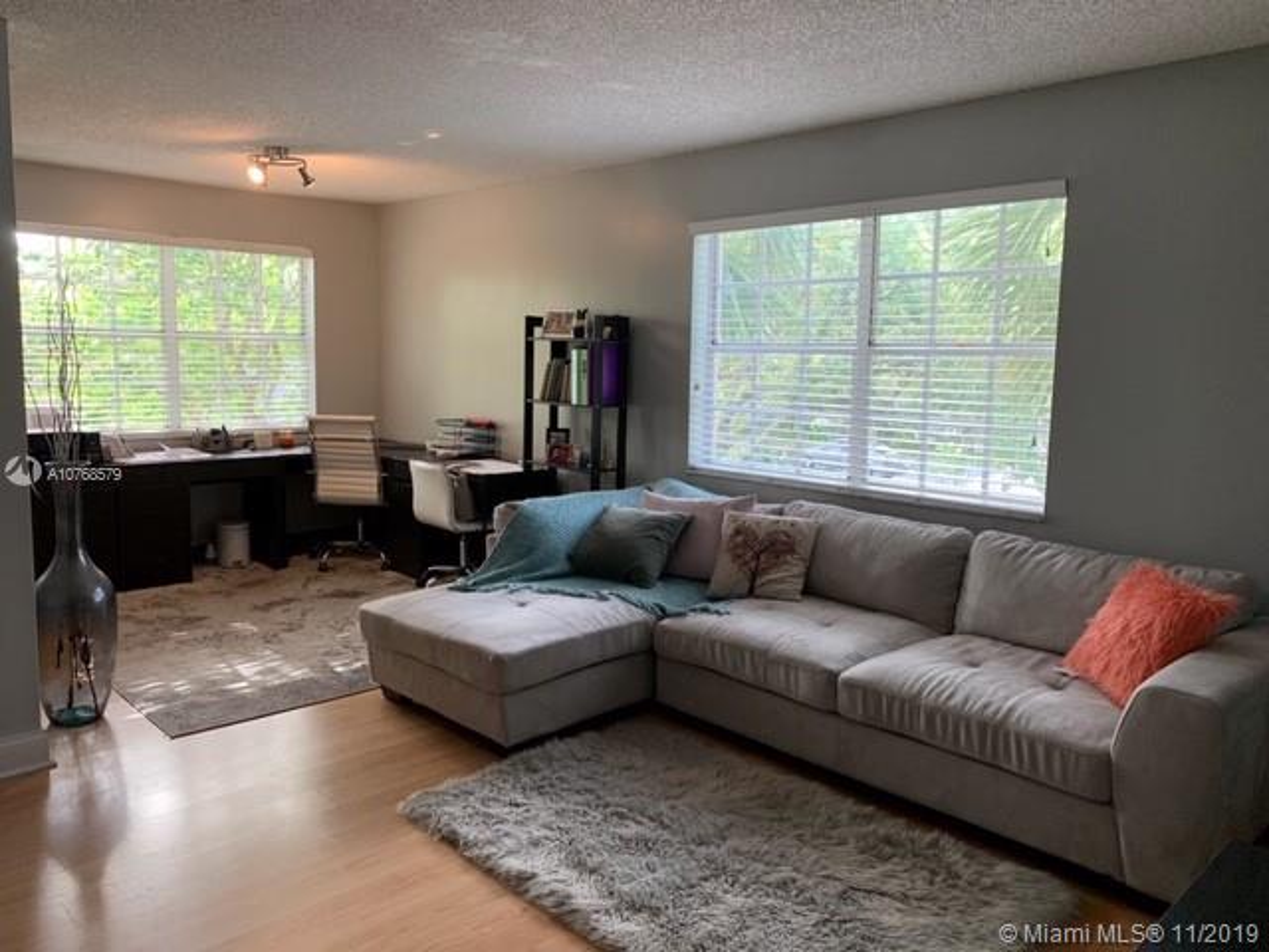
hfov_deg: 67.3
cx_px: 634
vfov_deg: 53.1
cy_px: 476
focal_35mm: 26
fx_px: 953
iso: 80
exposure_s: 1/60
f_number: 1.8
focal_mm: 4.25
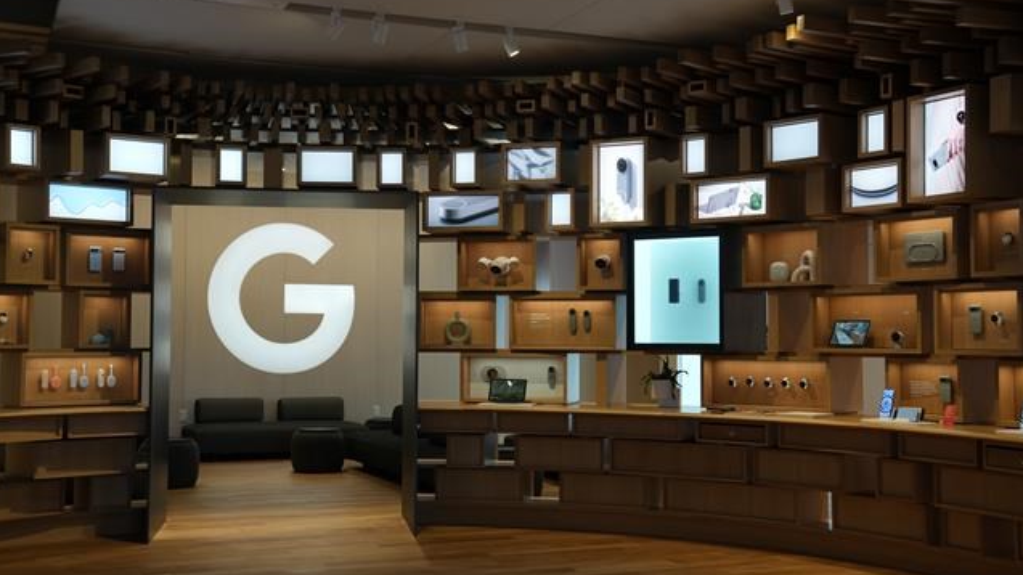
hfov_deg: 43.7
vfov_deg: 25.4
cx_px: 506
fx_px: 1275
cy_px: 298
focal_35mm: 47
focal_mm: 44
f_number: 3.5
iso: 500
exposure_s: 1/160
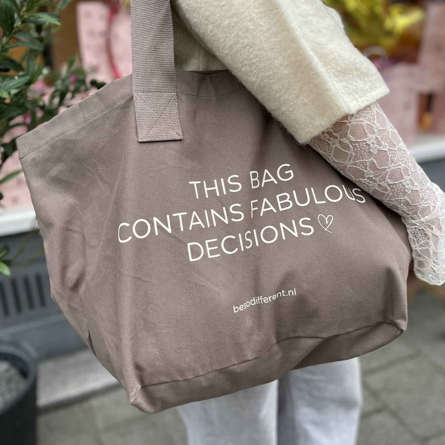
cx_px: 221
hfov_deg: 52.5
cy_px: 207
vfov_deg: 52.5
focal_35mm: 31
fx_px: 451
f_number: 1.6
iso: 64
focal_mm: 4.2
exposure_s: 1/121
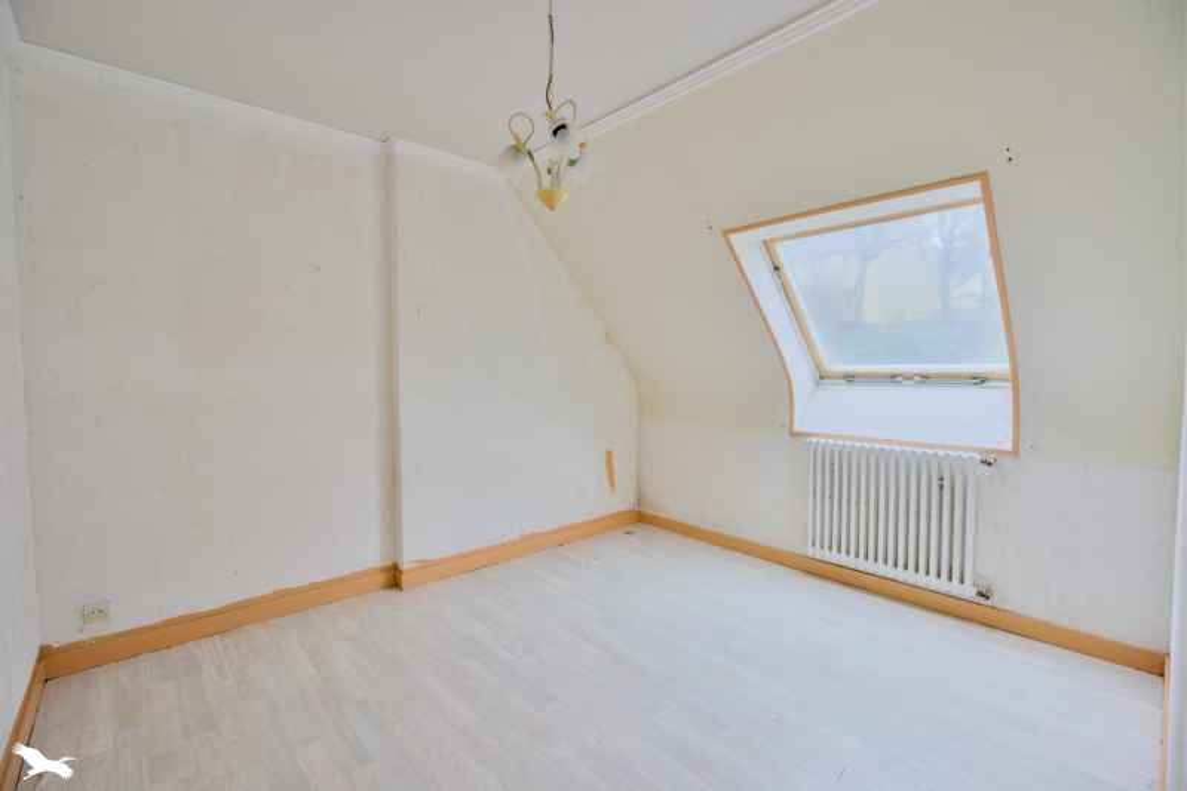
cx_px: 594
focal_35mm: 16
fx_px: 527
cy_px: 396
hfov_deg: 96.7
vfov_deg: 73.7
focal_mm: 16
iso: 800
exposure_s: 1/80
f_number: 8
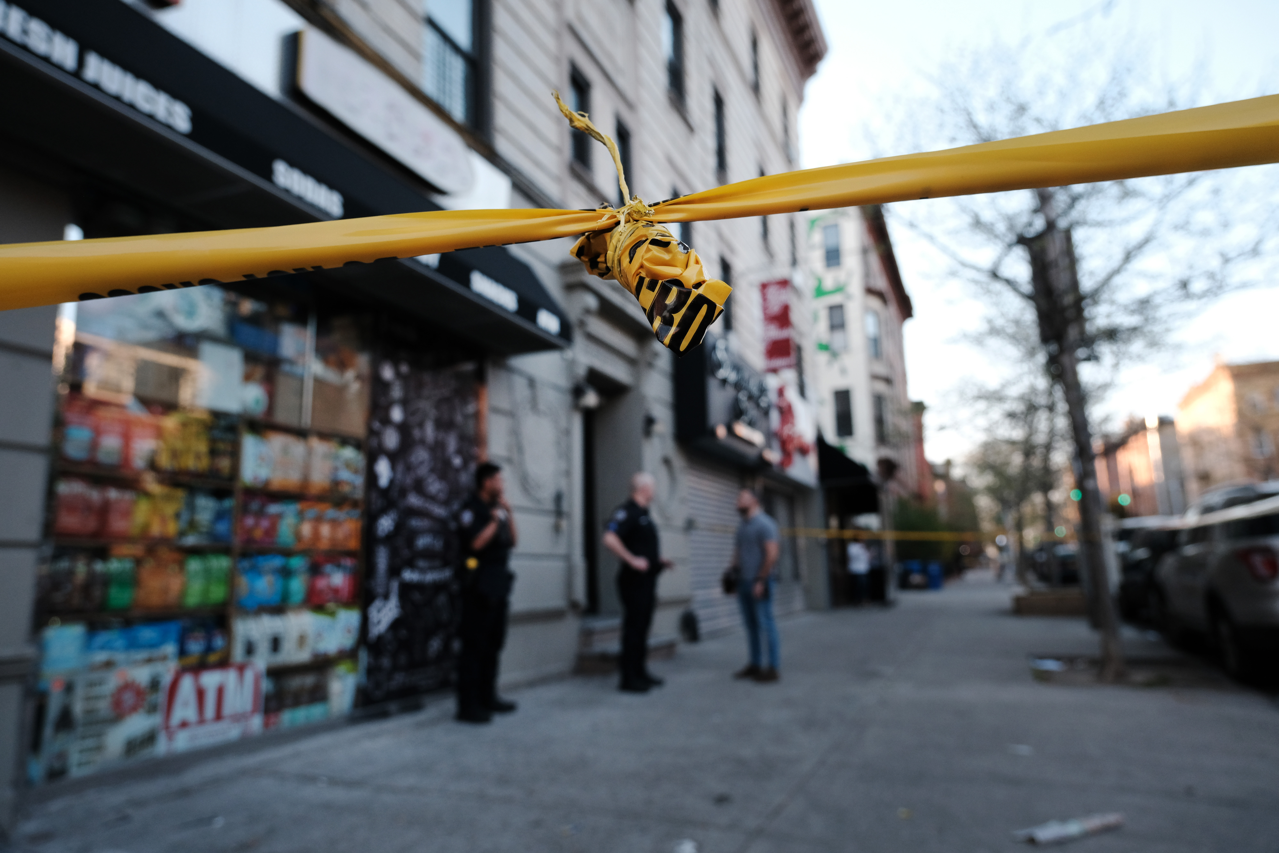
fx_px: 853
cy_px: 426
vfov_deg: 53.1
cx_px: 640
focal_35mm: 24
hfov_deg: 73.7
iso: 800
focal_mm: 16
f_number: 4
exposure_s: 1/500
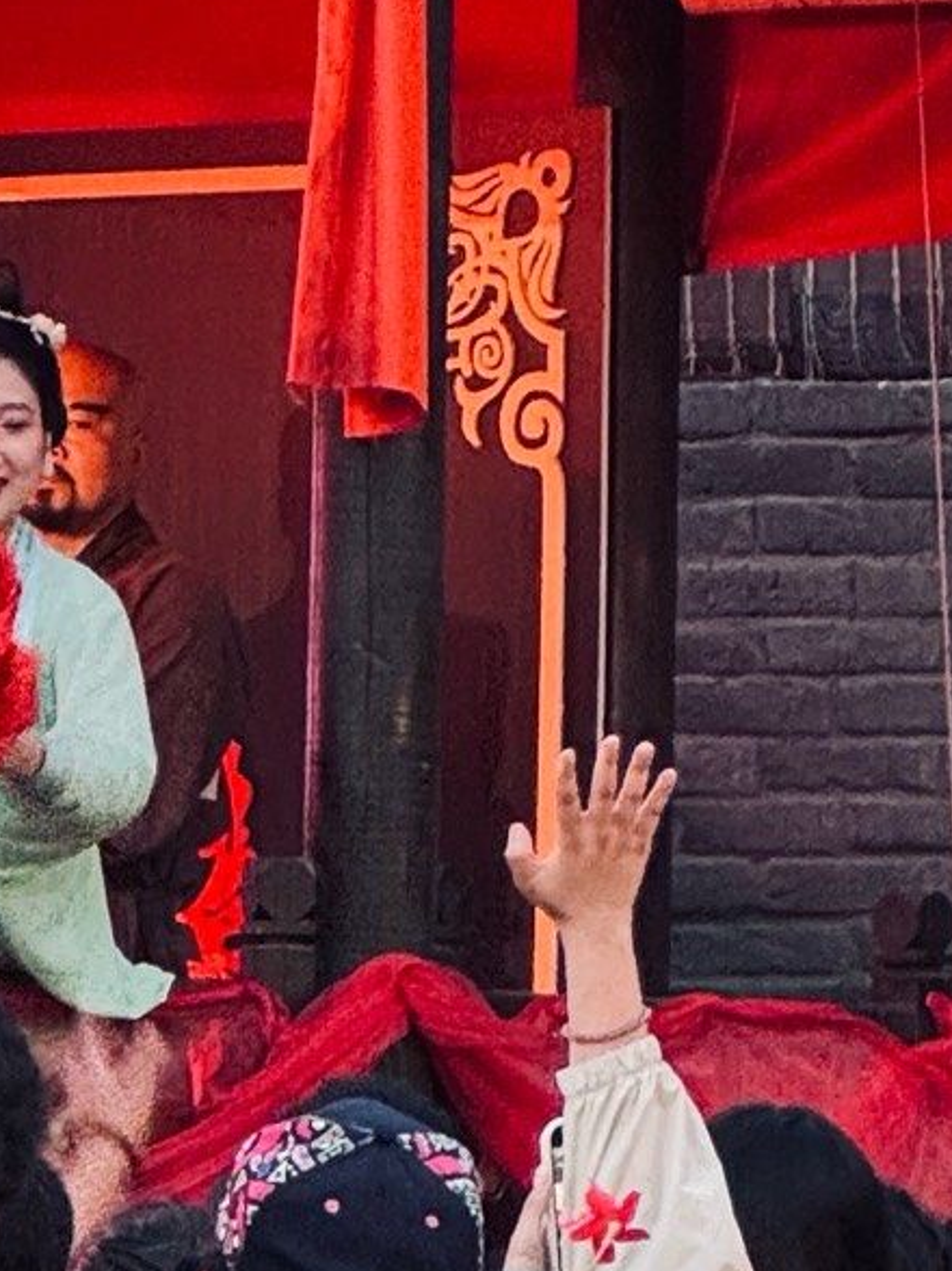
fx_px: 13132
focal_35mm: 358
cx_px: -980
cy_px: 52
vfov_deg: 5.5
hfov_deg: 4.1
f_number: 2.8
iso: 640
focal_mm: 9
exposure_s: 1/50
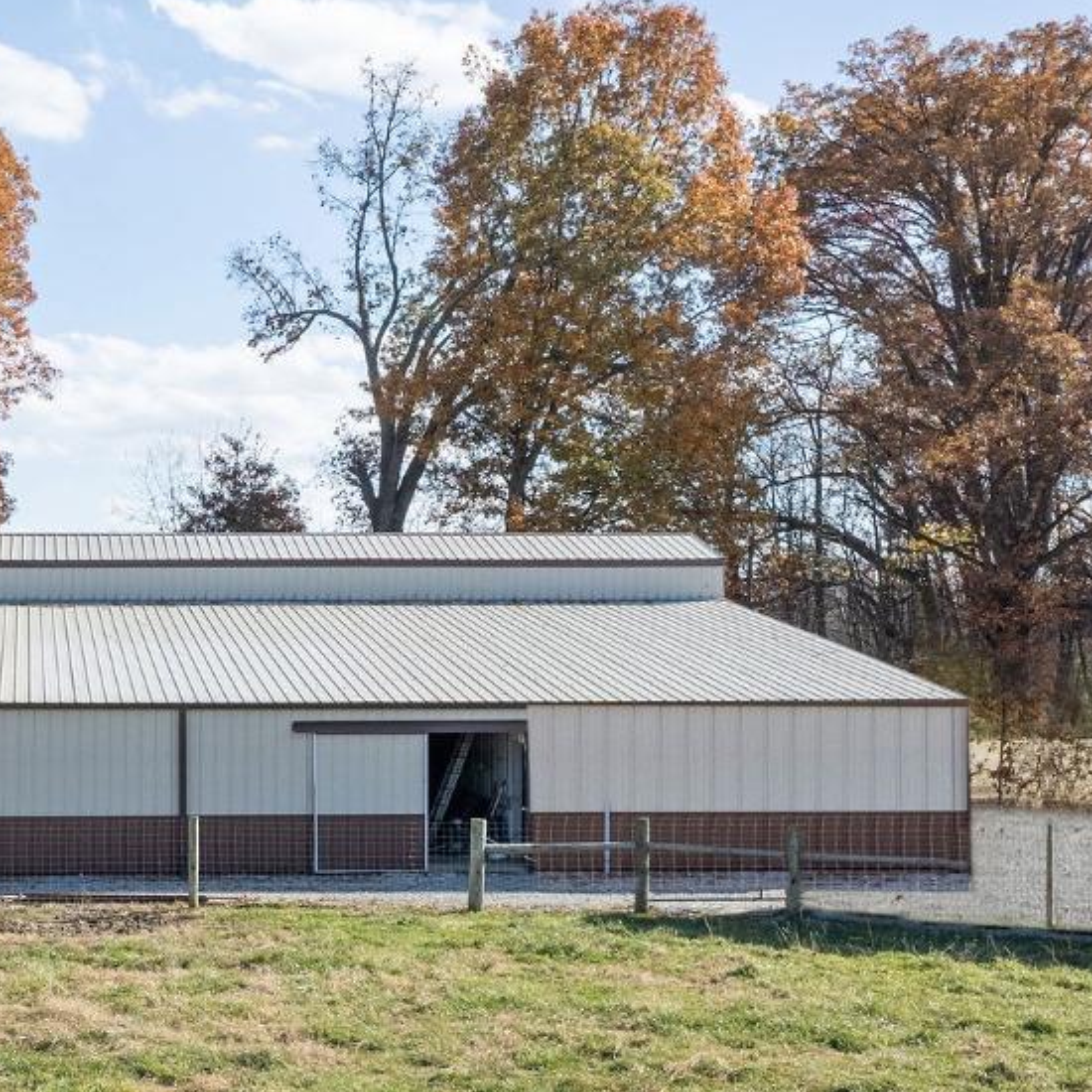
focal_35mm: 51
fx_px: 1820
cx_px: -20
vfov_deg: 33.3
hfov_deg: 30.8
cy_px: 626
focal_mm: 8.38
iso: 150
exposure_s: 1/2000
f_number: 2.8
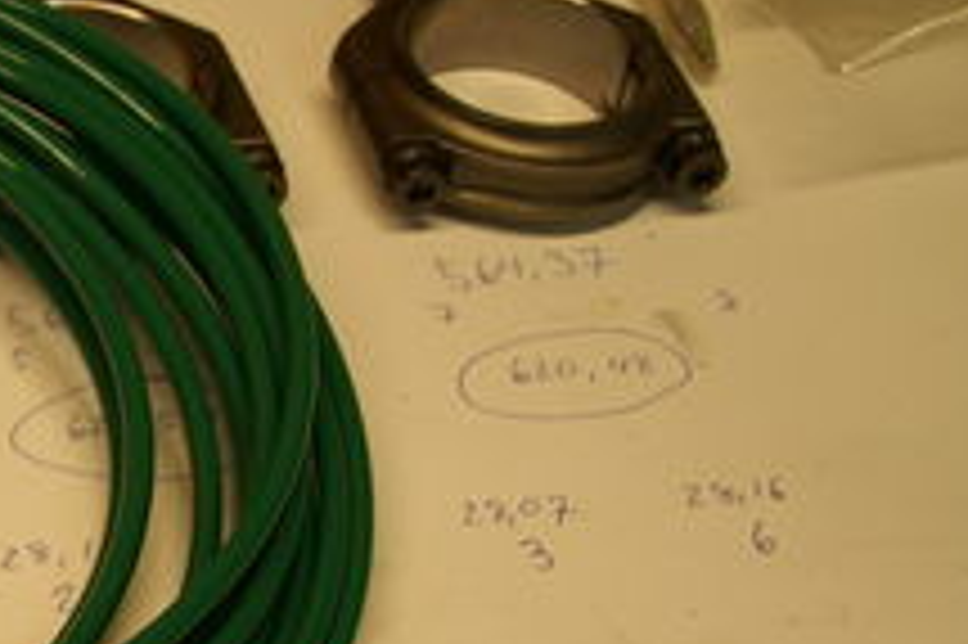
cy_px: 662
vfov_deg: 12.6
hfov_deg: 17.7
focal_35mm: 107
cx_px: -347
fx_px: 2875
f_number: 5
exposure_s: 1/50
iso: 100
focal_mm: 24
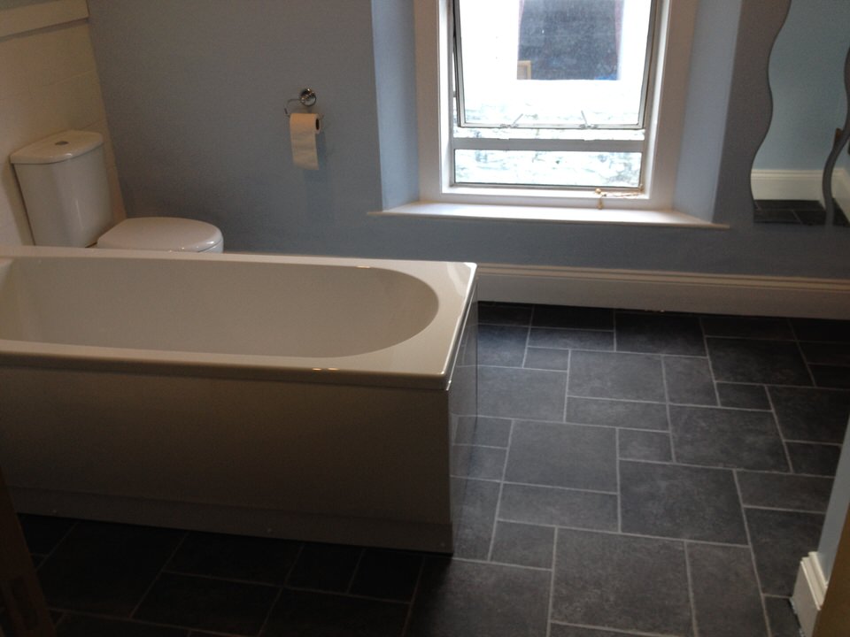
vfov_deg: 40.7
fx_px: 859
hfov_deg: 52.6
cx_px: 425
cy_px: 318
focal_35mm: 35
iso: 64
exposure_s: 1/20
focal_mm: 4.28
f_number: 2.4
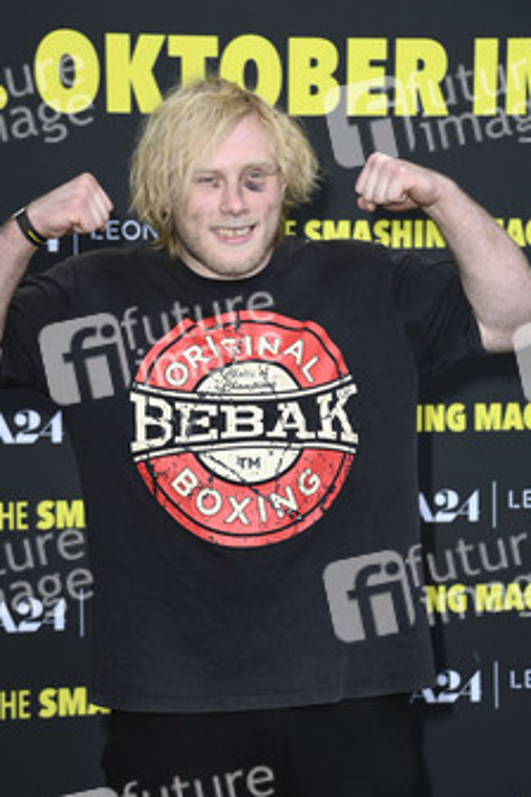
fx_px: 2367
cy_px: 467
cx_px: 230
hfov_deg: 12.8
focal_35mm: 107
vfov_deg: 19.1
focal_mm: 90
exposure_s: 1/250
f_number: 5.6
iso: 640
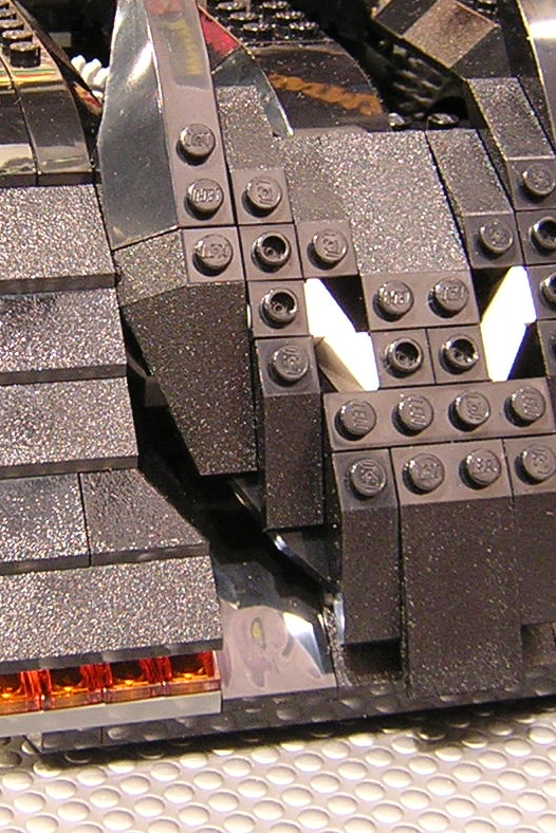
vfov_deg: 26.5
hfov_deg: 17.8
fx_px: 1759
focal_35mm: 76
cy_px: 272
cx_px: 134
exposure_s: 1/2.7
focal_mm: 4.7
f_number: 2.6
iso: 311
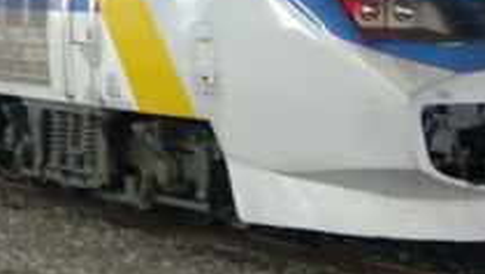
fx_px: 2394
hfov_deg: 11.3
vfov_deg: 6.5
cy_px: 10
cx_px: -109
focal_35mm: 186
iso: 400
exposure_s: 1/8
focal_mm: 9.8
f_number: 3.6
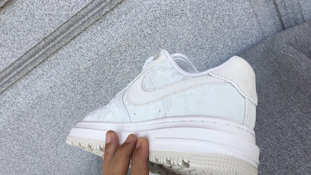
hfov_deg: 58.0
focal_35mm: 34
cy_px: 101
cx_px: 155
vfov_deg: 34.6
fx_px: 280
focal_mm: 3.3
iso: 25
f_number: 2.4
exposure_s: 1/348
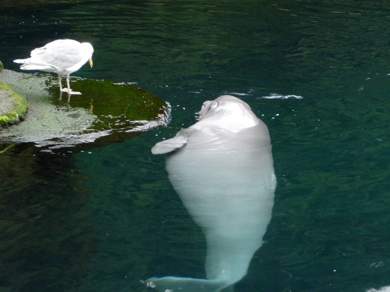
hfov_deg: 15.4
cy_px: 146
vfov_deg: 11.6
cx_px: 195
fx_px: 1442
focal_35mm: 128
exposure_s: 1/60
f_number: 4.7
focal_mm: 21.8
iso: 400
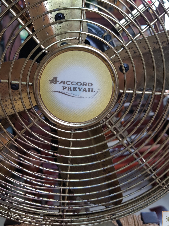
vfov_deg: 59.8
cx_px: 82
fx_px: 195
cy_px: 99
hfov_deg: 46.8
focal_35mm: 30
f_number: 1.7
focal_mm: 4.2
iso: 64
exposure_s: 1/50
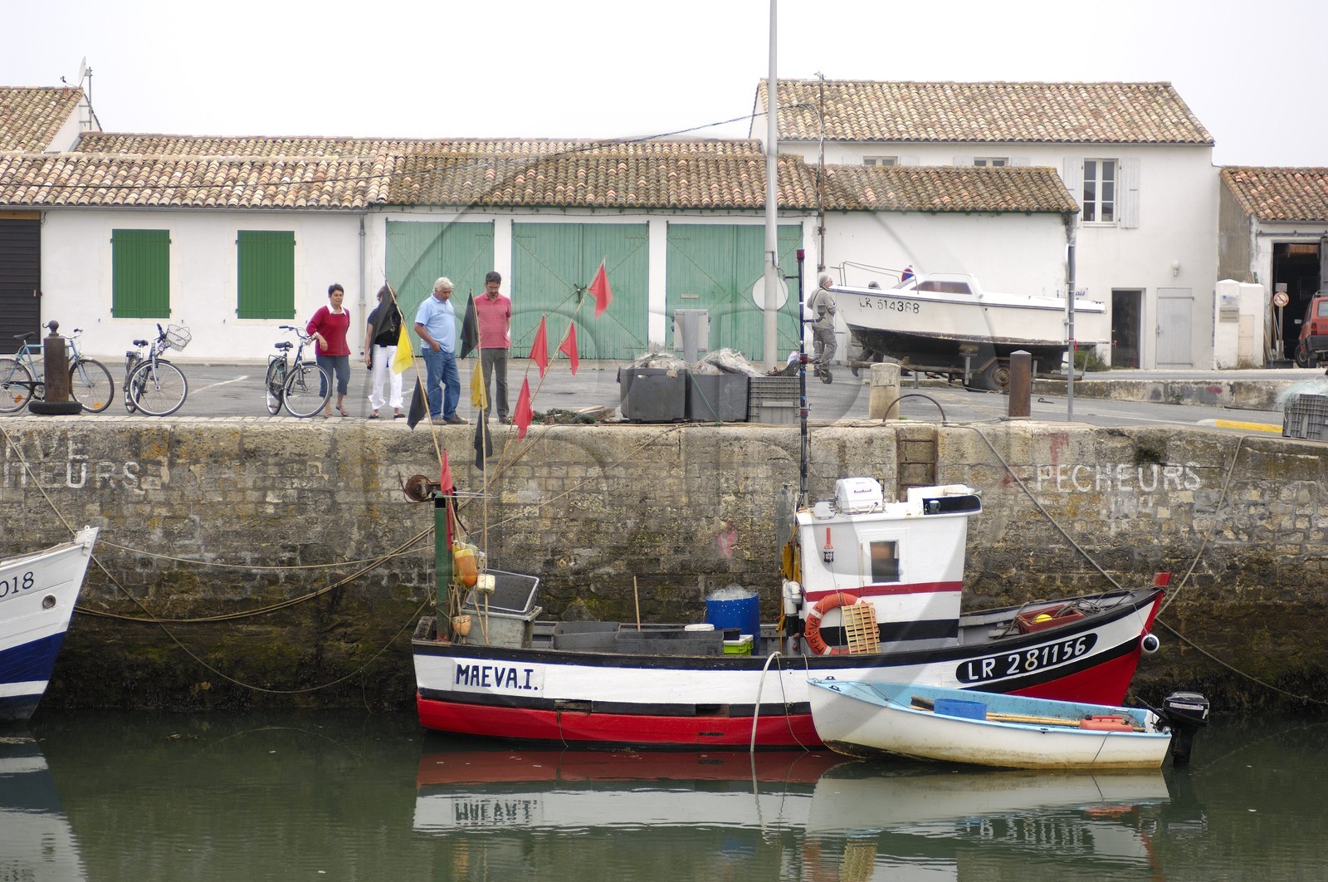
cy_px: 441
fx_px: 3094
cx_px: 664
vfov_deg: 16.2
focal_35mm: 84
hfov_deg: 24.2
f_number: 2.8
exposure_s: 1/80
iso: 100
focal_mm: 56
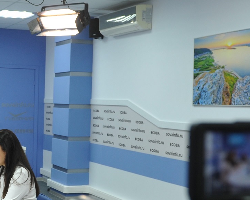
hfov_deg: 30.8
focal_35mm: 59
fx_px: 436
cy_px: 143
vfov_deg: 25.6
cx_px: 33
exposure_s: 1/125
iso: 800
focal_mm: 24
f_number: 4
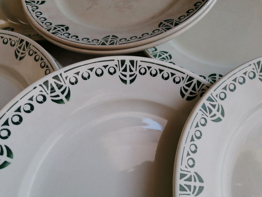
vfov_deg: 51.4
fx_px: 204
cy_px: 98
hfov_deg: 65.3
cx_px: 131
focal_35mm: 27
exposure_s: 1/50
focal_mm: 4.75
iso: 100
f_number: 1.8
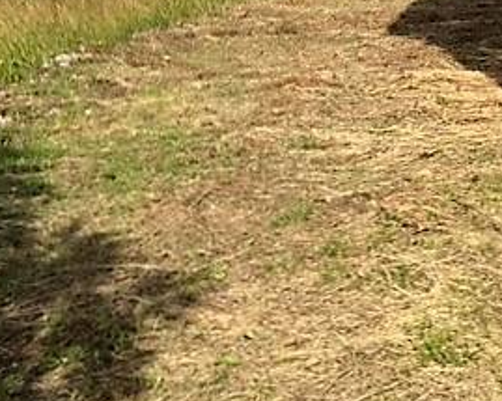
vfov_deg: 22.0
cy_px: 5
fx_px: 995
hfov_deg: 27.6
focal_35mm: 67
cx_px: 423
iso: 25
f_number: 2.2
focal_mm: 4.15
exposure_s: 1/2137
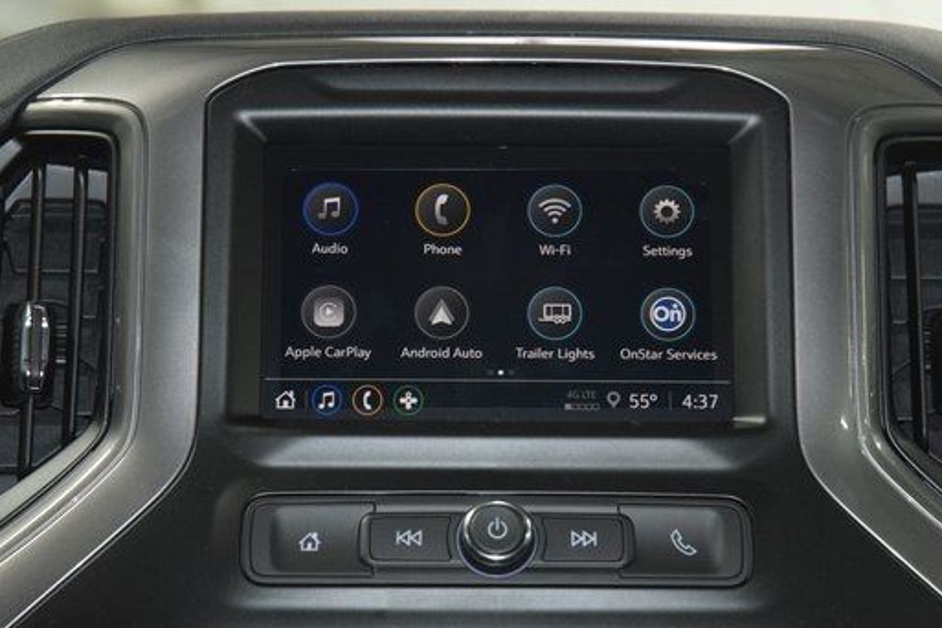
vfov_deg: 10.5
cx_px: 492
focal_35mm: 131
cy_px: 275
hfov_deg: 15.6
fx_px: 3428
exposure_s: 1/100
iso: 3200
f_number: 4.5
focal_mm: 70
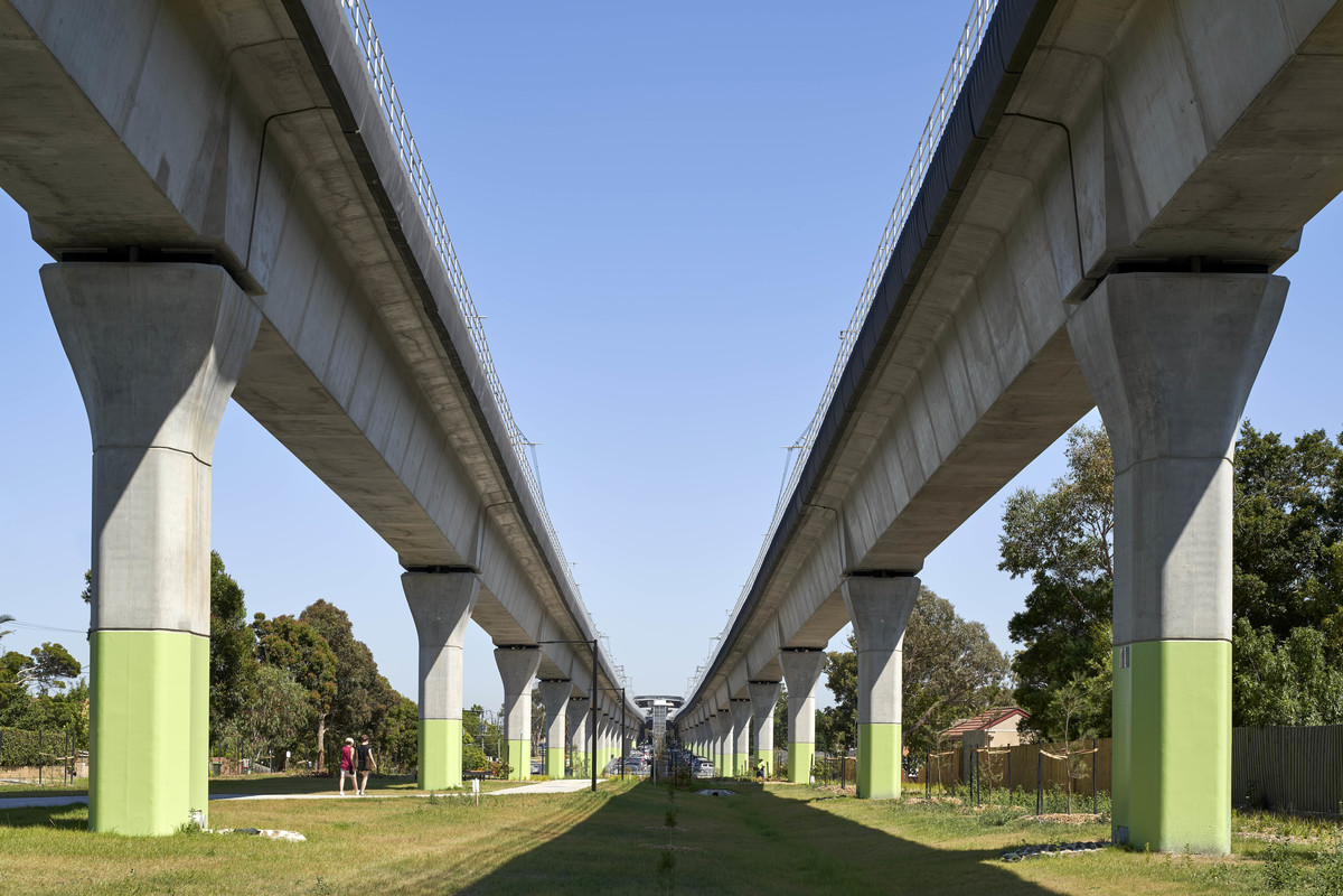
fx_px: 1865
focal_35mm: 50
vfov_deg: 27.0
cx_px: 672
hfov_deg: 39.6
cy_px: 448
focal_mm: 50
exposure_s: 1/160
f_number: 11
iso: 100
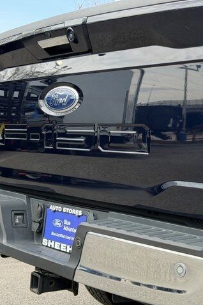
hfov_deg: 20.1
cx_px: 164
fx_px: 567
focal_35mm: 67
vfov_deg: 30.1
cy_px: 152
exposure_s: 1/1149
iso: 100
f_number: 1.78
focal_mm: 6.76
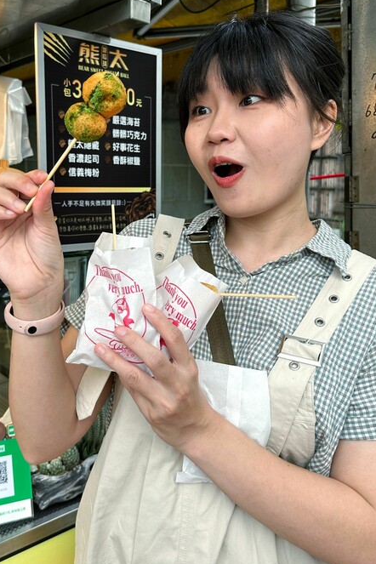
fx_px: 501
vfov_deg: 58.5
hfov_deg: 40.8
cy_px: 242
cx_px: 137
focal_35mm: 32
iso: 80
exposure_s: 1/816
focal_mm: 6.86
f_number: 1.78
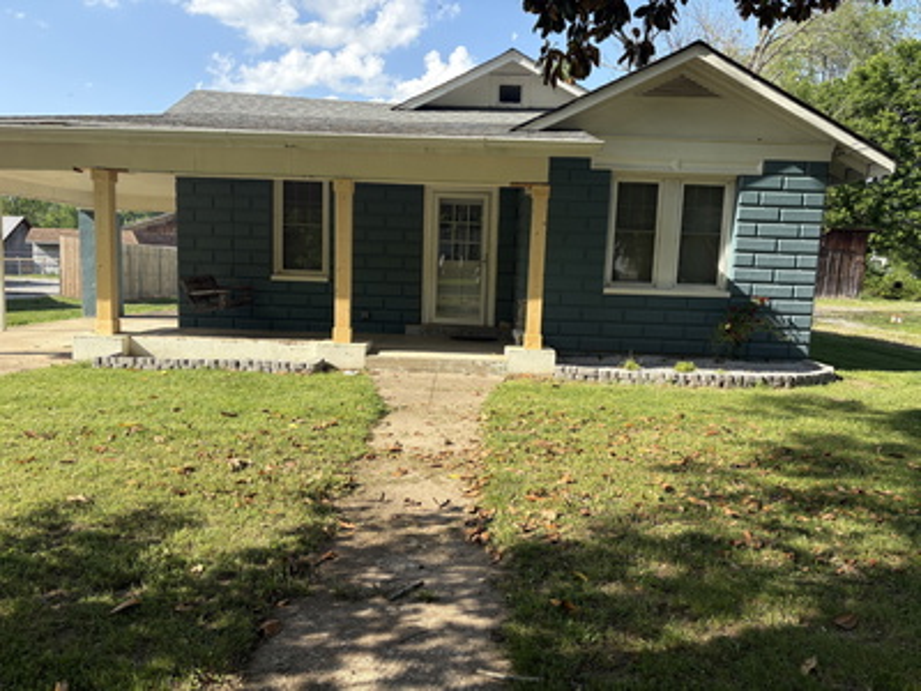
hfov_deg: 67.3
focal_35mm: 26
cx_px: 460
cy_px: 346
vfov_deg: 53.1
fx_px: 692
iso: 50
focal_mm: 5.96
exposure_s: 1/1799
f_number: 1.6
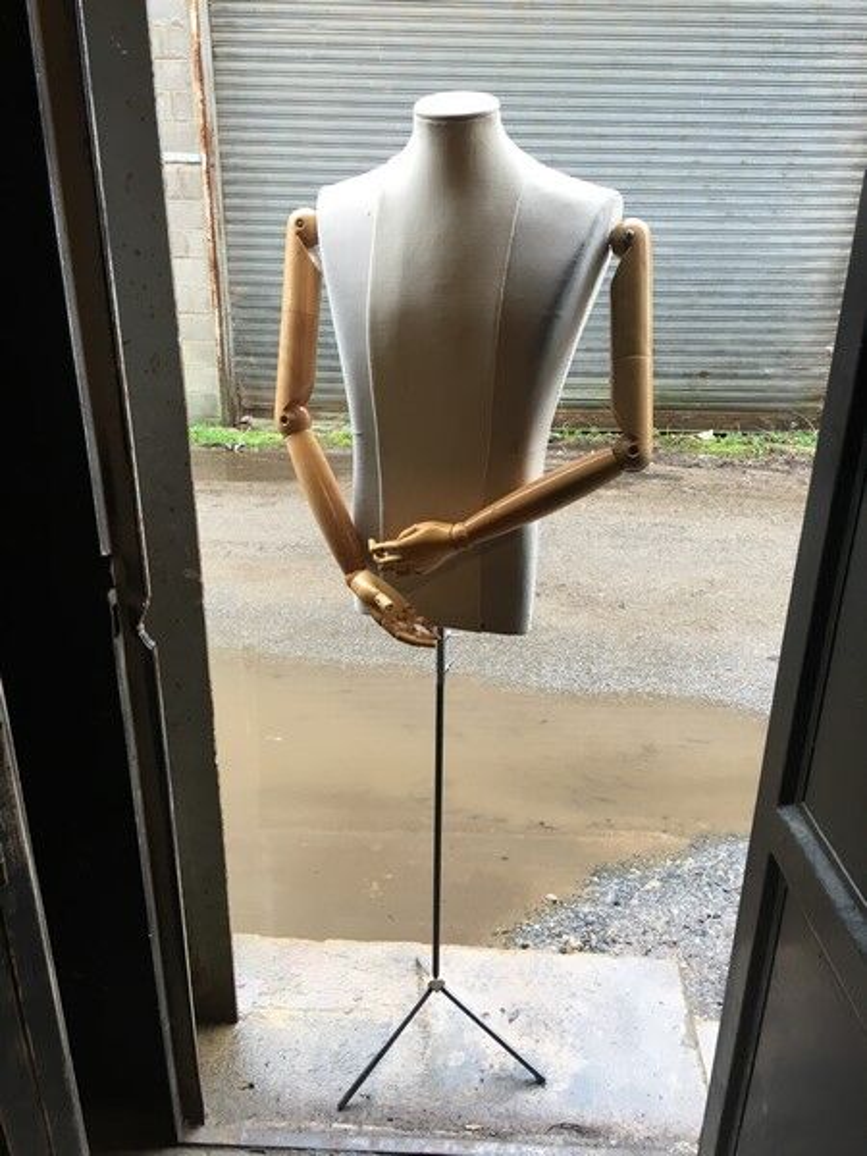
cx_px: 434
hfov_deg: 48.2
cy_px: 578
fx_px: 968
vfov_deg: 61.7
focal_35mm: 29
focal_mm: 4.15
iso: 25
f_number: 2.2
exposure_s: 1/30
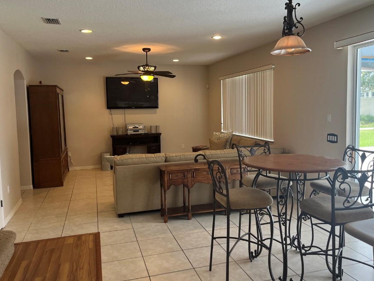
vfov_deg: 46.8
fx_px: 324
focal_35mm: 30
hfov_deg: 59.9
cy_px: 131
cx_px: 198
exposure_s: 1/120
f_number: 1.6
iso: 100
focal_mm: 5.1
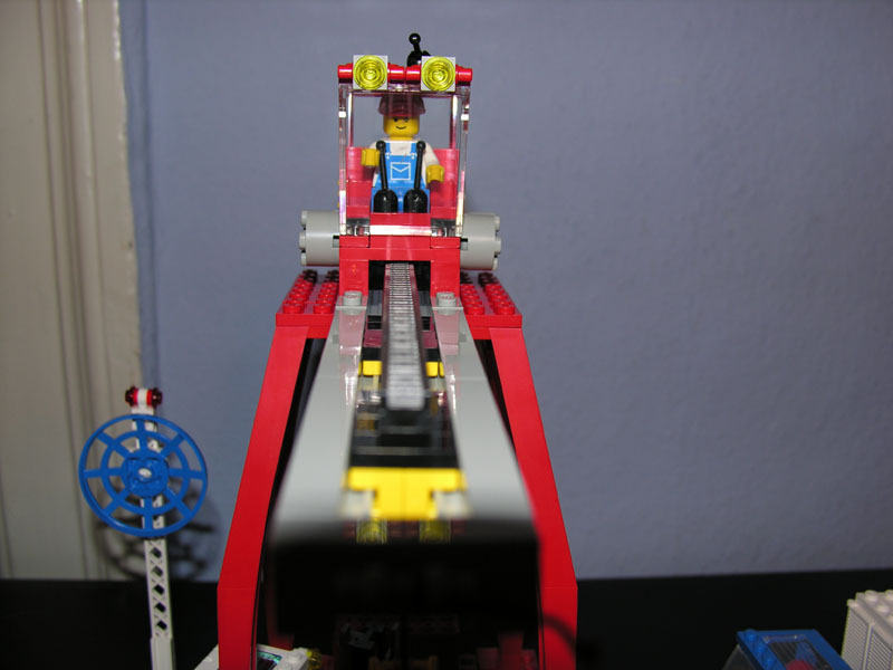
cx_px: 446
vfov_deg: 38.7
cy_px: 335
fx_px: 955
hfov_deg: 50.1
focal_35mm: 37
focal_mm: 9.5
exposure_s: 1/60.1
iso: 50
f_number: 2.8
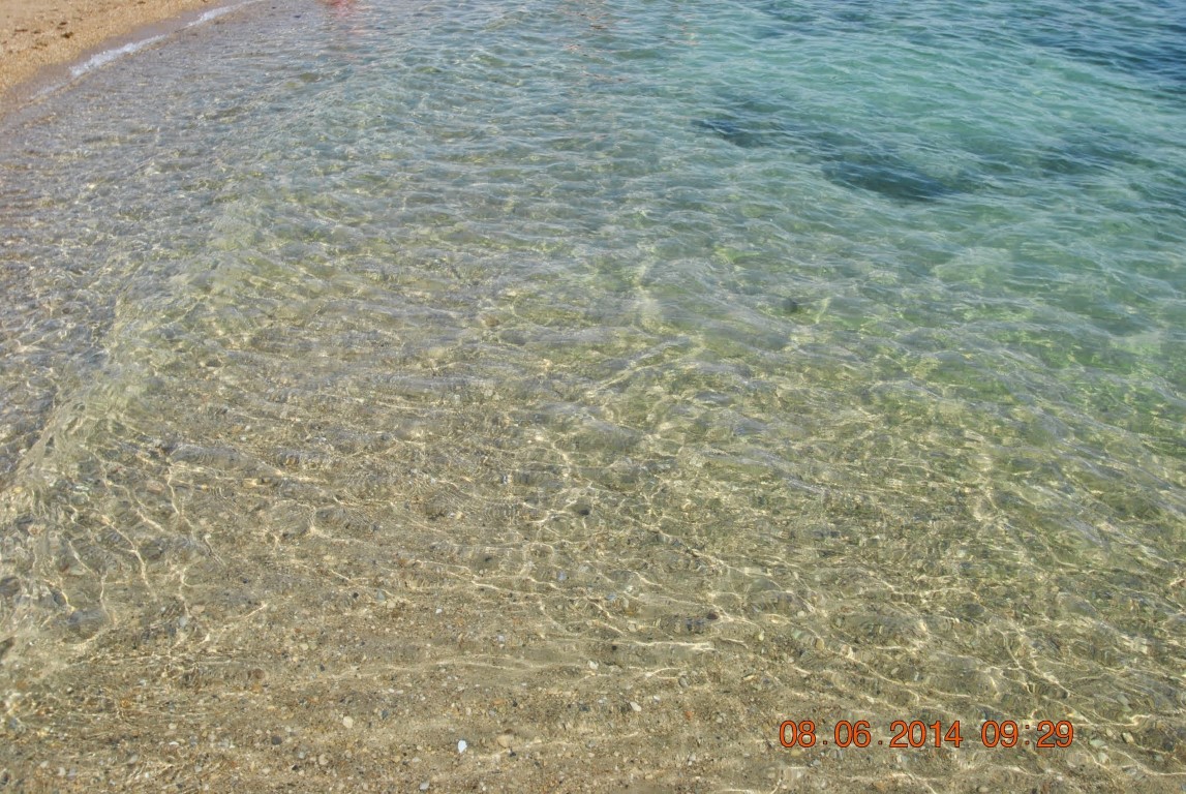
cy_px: 397
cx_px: 593
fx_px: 1188
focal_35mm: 36
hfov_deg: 53.1
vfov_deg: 37.0
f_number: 8
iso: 100
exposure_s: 1/250
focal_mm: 24
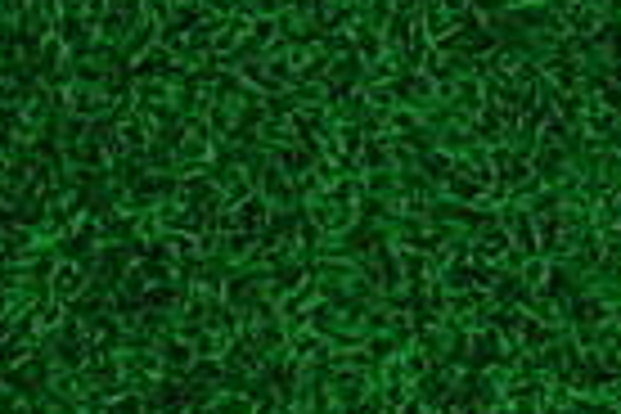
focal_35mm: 179
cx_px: 760
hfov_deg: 11.3
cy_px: -351
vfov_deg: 7.4
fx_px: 3088
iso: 400
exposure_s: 1/60
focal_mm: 6.42
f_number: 3.6
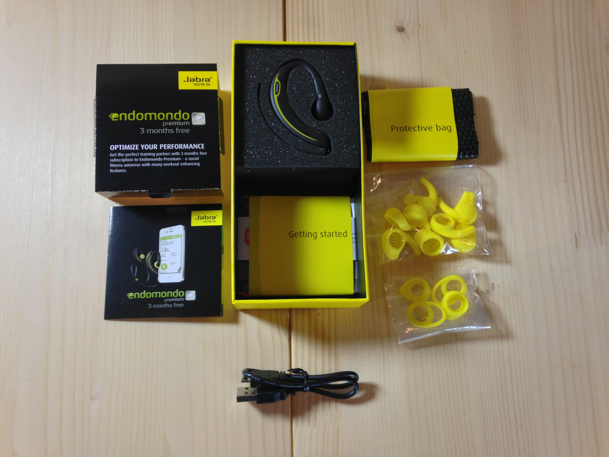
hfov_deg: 55.4
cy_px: 228
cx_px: 304
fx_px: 581
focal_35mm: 33
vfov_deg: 42.9
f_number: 2.4
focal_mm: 4.13
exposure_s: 1/30
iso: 50
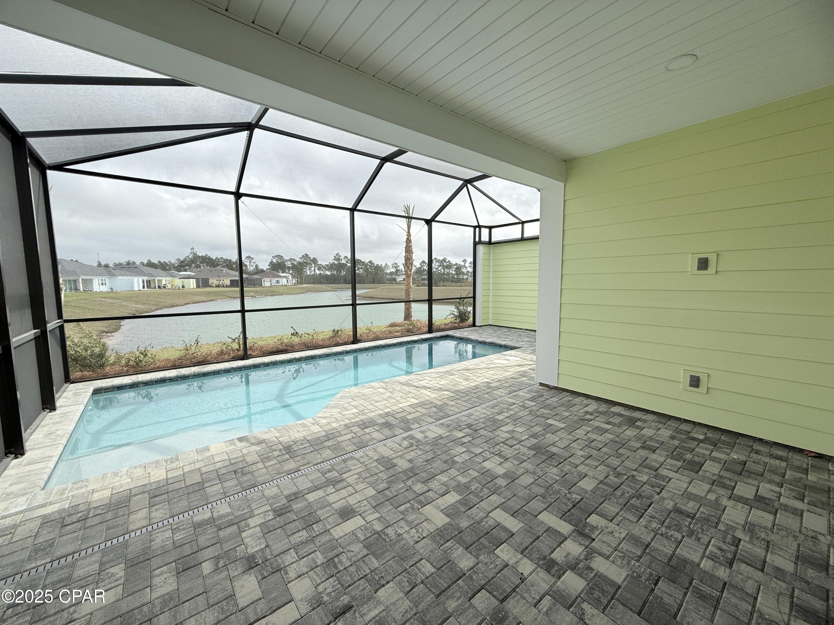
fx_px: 337
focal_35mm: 14
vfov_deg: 85.7
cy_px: 312
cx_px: 417
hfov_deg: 102.1
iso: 50
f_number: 2.2
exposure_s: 1/1105
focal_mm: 2.22
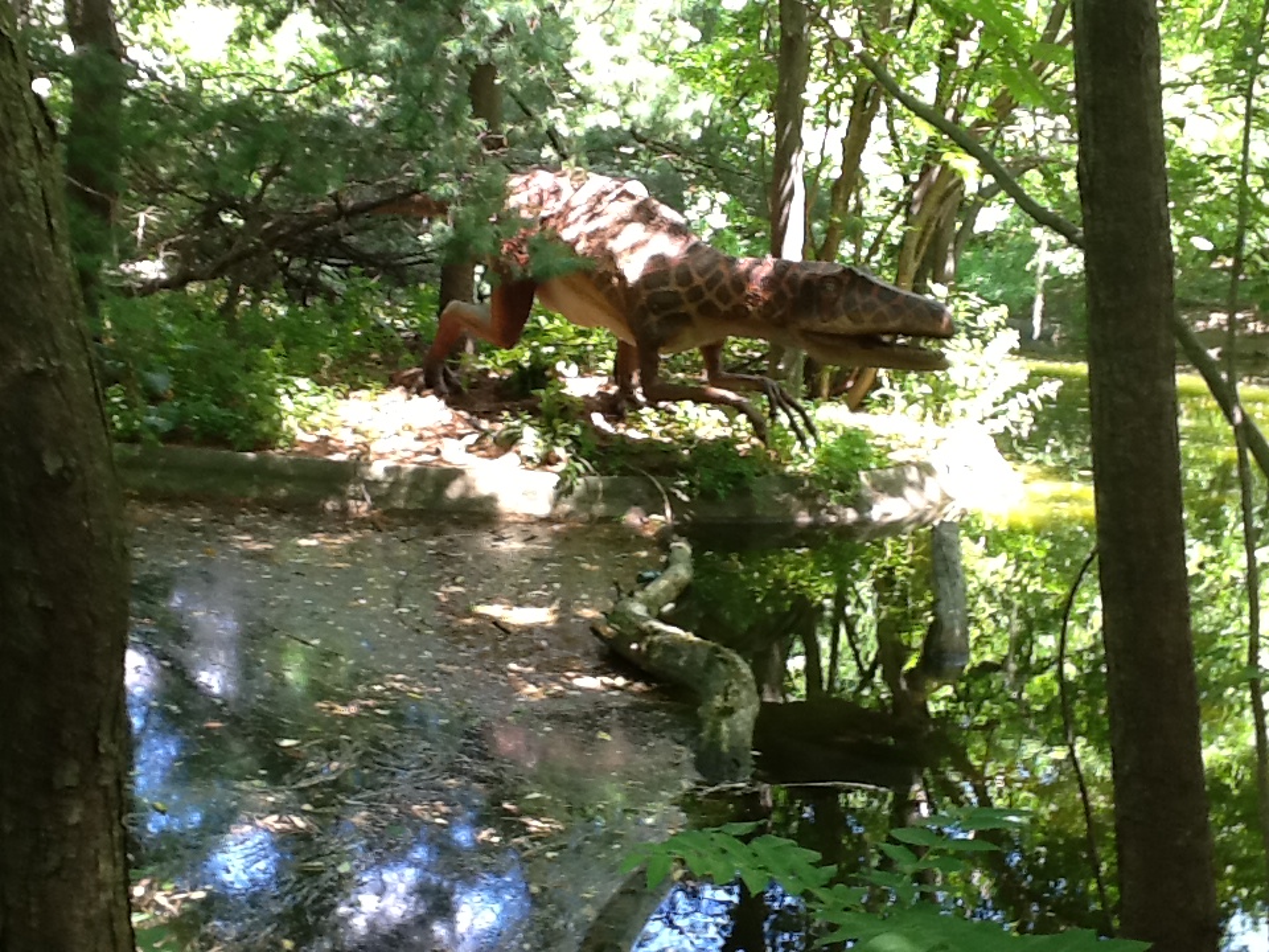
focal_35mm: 32
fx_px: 1173
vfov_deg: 44.2
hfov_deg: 56.8
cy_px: 476
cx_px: 634
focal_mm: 2.03
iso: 80
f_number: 2.4
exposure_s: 1/30
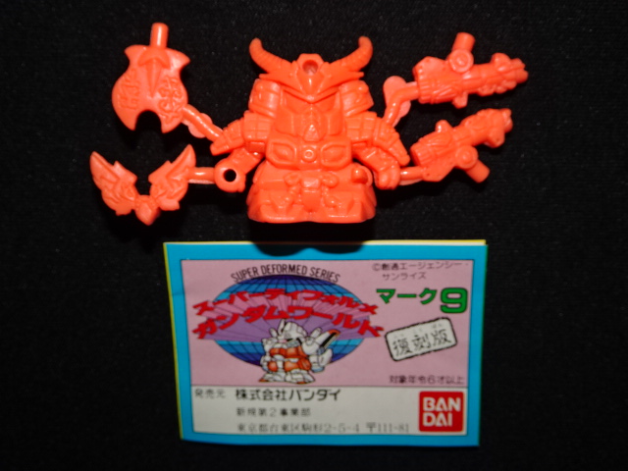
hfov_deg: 46.8
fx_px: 726
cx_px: 314
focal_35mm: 40
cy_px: 236
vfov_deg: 36.0
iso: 80
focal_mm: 6.8
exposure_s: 1/40
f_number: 4
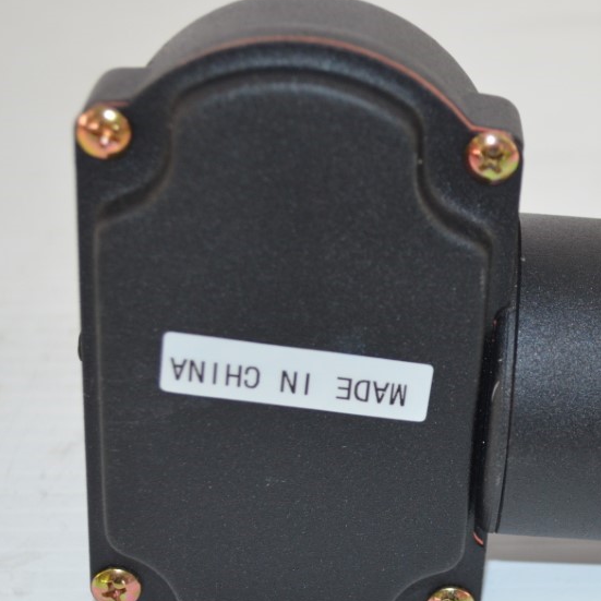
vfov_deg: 19.1
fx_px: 1787
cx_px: 522
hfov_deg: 18.8
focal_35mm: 91
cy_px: 378
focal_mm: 34
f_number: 5
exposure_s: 1/60
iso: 800
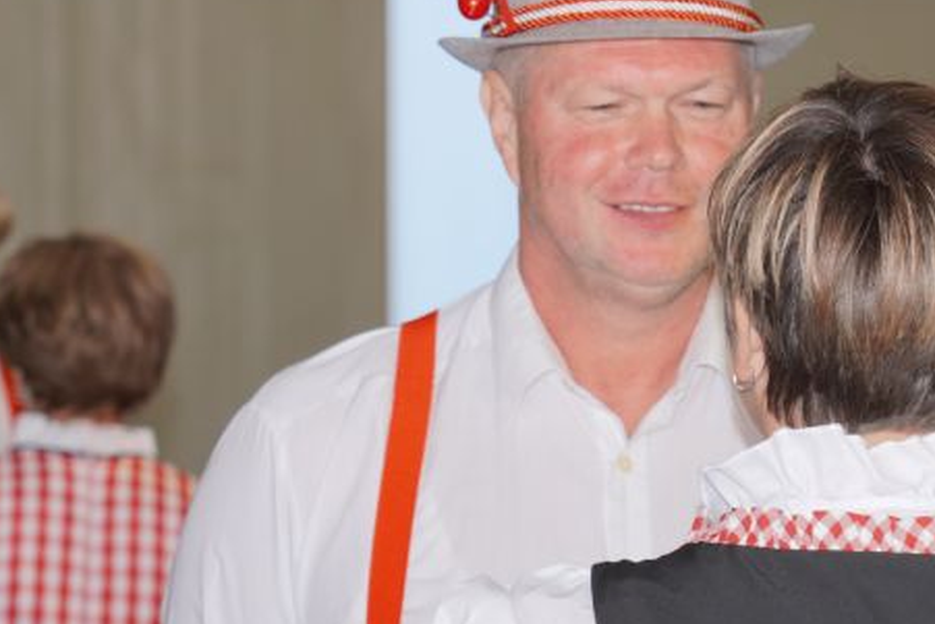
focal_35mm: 247
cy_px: 466
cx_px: 488
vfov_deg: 5.6
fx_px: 6417
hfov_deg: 8.3
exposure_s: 1/200
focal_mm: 50
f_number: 3.2
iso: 100
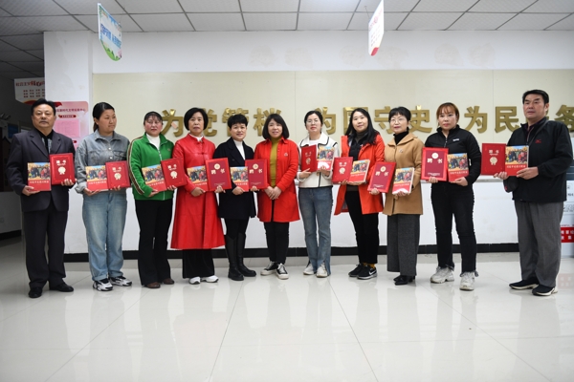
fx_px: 462
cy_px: 191
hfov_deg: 63.7
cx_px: 287
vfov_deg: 45.0
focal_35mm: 29
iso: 800
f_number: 2.8
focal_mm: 29
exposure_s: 1/250
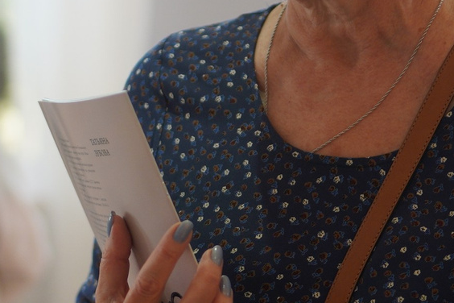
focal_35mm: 159
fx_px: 2005
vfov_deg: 8.6
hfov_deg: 12.9
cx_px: 172
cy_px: 4
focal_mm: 35
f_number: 1.2
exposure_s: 1/200
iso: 200
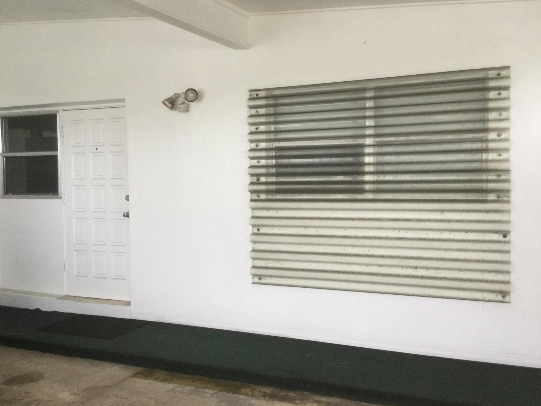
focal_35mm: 37
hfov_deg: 50.1
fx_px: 578
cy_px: 194
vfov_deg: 38.7
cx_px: 264
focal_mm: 3.3
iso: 64
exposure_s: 1/30
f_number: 2.4
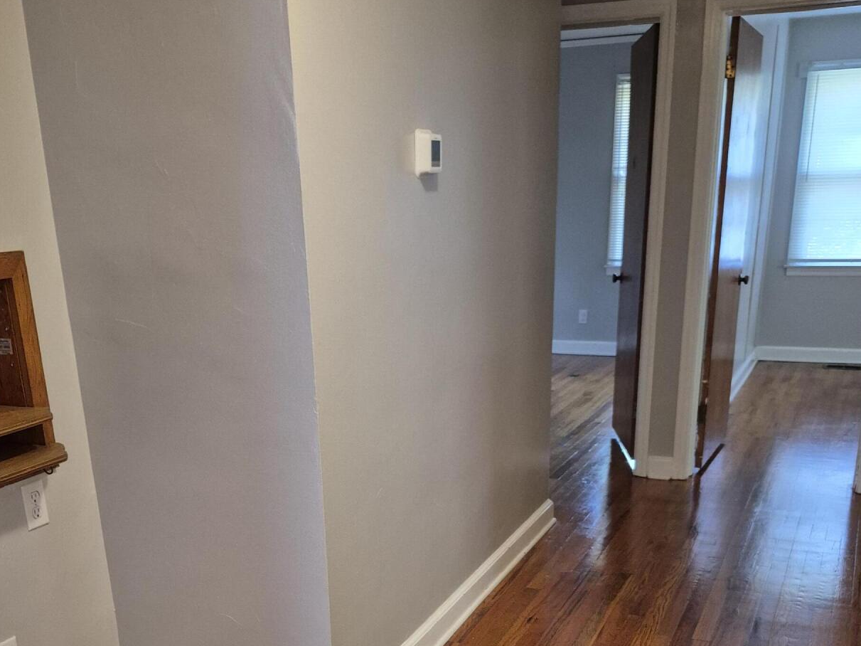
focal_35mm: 38
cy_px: 578
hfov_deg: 49.0
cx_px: 435
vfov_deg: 35.6
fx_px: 945
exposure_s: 1/60
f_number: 1.8
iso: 800
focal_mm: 5.4
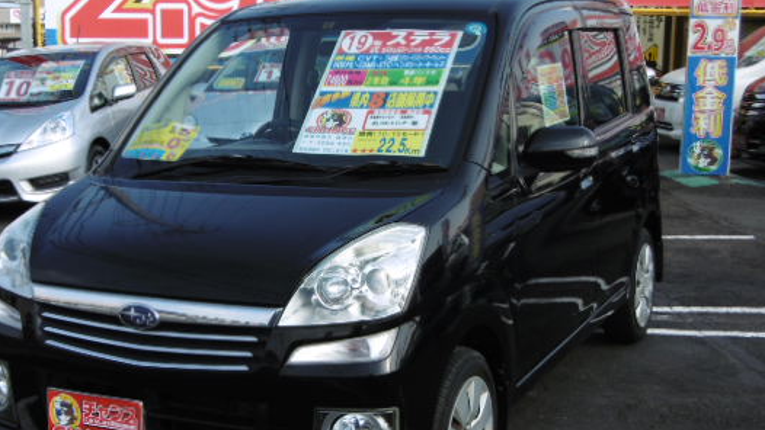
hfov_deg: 36.5
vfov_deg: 21.1
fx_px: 1156
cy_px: 222
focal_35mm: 57
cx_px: 323
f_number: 3.8
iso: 100
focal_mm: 7.7
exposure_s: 1/500
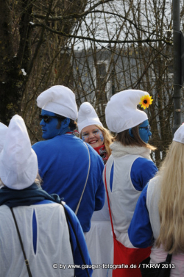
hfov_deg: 11.1
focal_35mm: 123
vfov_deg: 16.7
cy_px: 138
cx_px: 92
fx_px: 945
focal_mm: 82
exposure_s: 1/250
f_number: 8
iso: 200
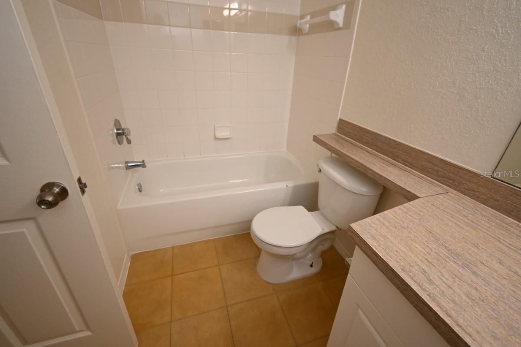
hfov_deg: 100.4
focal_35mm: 15
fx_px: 217
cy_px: 174
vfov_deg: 77.3
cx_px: 260
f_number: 4.5
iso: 720
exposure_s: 1/60
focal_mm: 10
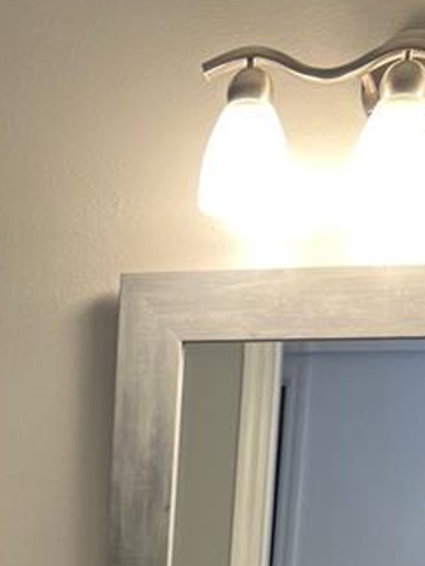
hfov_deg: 15.2
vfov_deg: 17.7
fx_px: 1570
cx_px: 37
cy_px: 913
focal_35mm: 96
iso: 64
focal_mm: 5.7
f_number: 1.5
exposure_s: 1/60
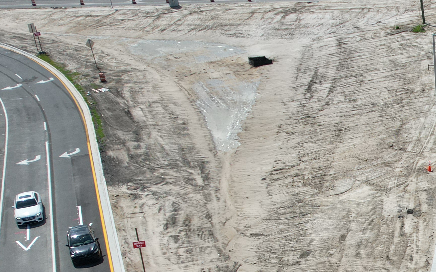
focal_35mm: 71
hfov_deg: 25.5
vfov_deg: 17.9
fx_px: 844
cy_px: 269
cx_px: 544
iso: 100
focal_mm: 8.38
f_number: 2.8
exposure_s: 1/2500
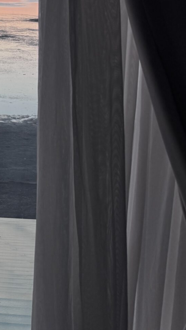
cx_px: -238
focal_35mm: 69
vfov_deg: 28.8
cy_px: 6
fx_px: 605
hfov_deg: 13.6
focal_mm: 6.76
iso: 64
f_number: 1.78
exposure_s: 1/199
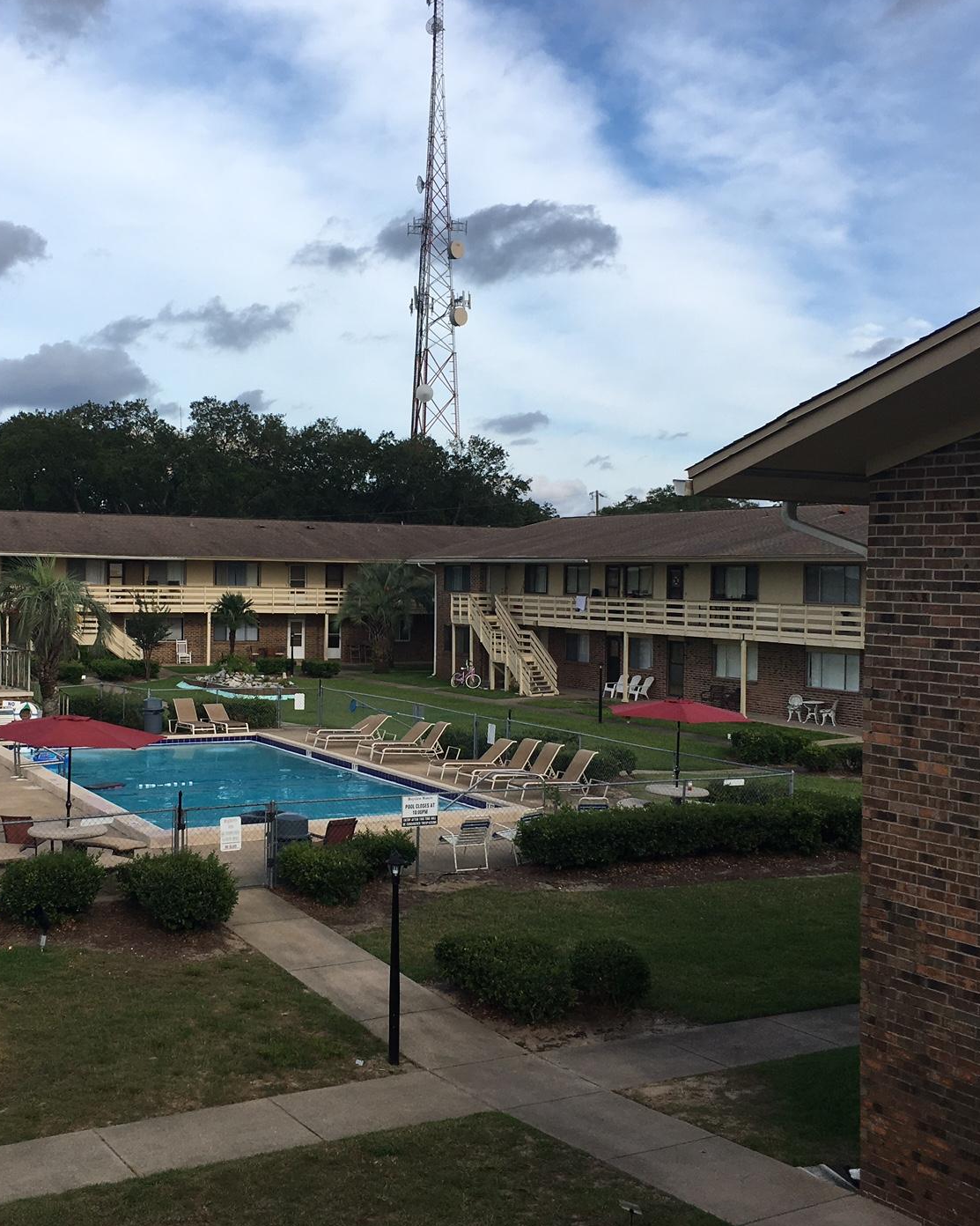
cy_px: 599
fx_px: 1487
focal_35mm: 41
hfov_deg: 36.2
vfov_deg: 44.8
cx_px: 342
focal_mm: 4.15
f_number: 2.2
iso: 25
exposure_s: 1/1099
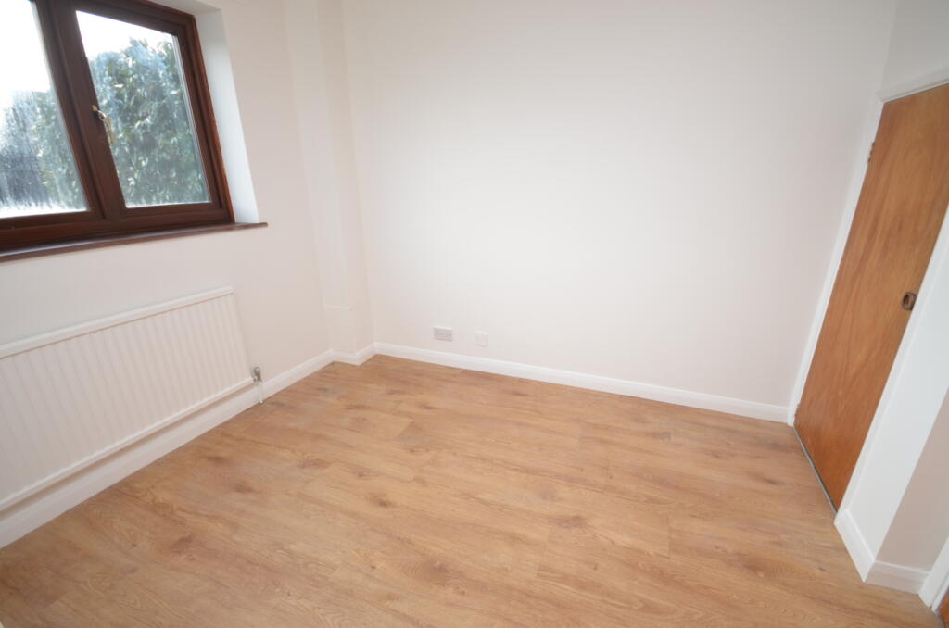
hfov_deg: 100.5
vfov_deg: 77.1
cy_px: 314
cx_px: 474
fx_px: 395
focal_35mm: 15
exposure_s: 1/60
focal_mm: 10
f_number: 4
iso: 125
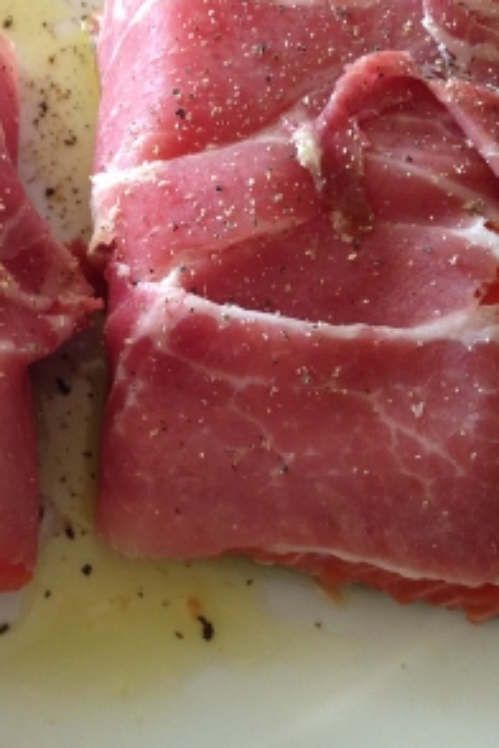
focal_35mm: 56
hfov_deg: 23.3
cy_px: 298
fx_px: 1164
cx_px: 18
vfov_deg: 35.5
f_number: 2.4
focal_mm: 4.12
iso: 125
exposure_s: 1/20
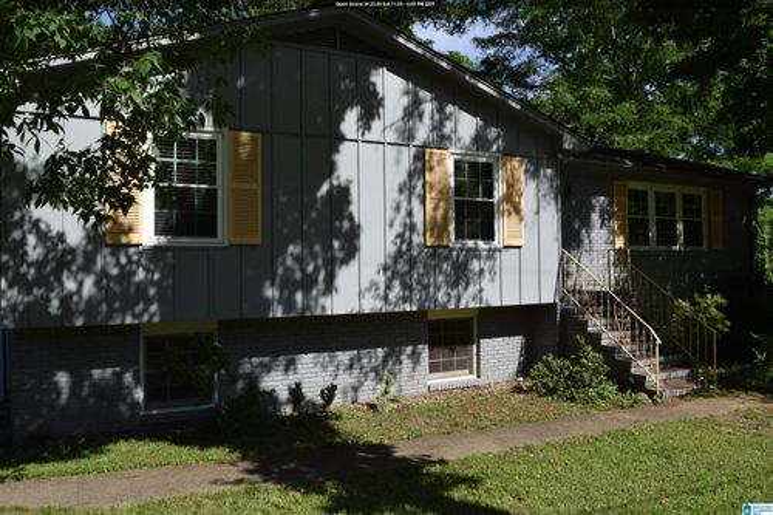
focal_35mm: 27
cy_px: 258
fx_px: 580
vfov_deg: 47.9
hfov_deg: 67.4
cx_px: 386
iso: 200
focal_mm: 18
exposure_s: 1/400
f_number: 10
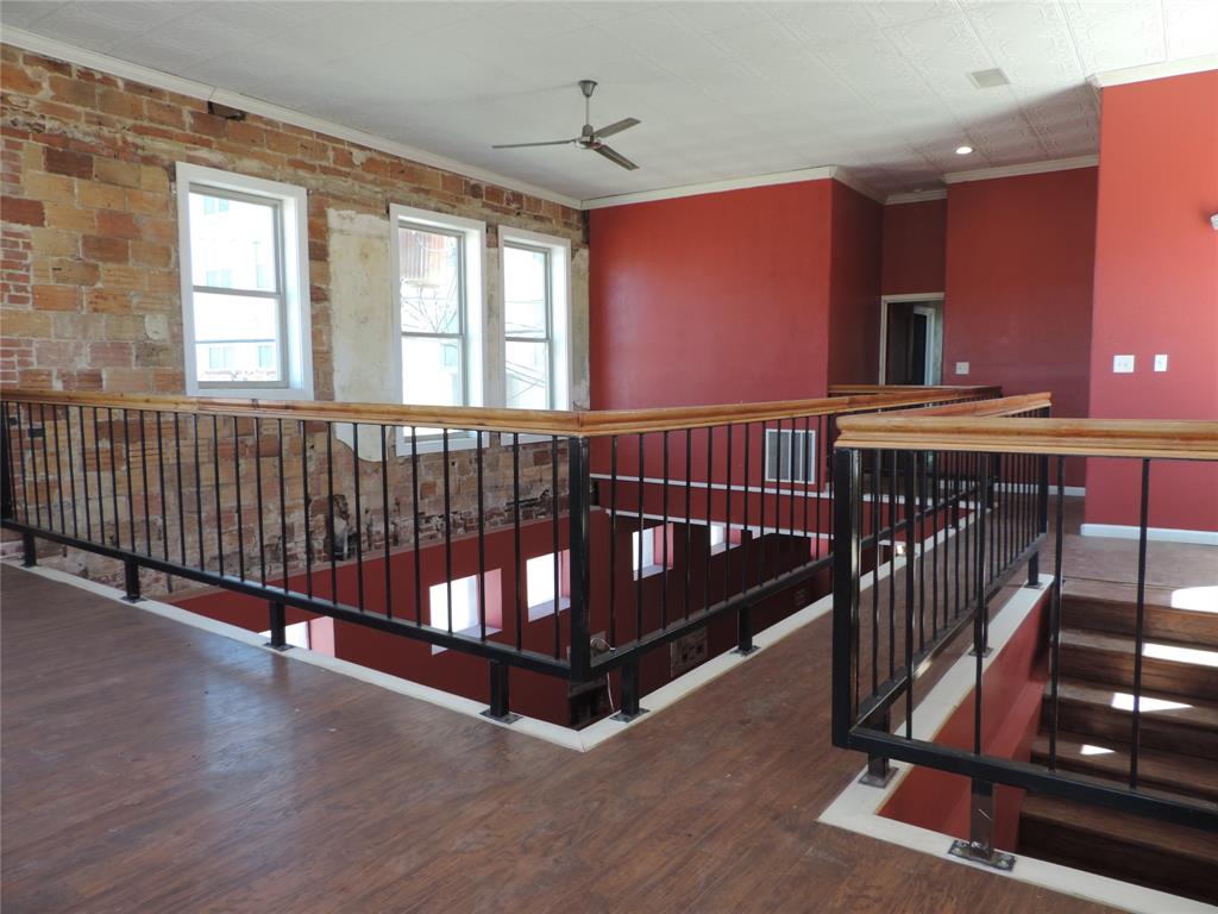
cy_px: 457
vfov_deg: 56.8
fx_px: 844
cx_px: 609
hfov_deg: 71.6
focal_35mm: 24
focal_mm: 4.3
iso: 80
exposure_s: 1/30
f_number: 3
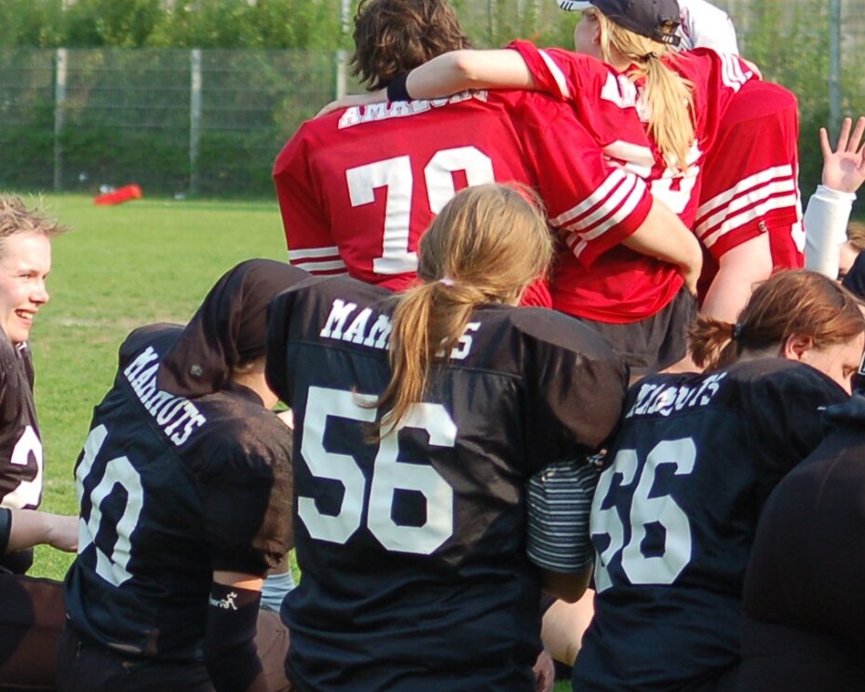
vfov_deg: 6.6
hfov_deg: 8.2
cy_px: 215
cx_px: -101
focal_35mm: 233
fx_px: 5964
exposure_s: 1/1000
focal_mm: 70
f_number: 4
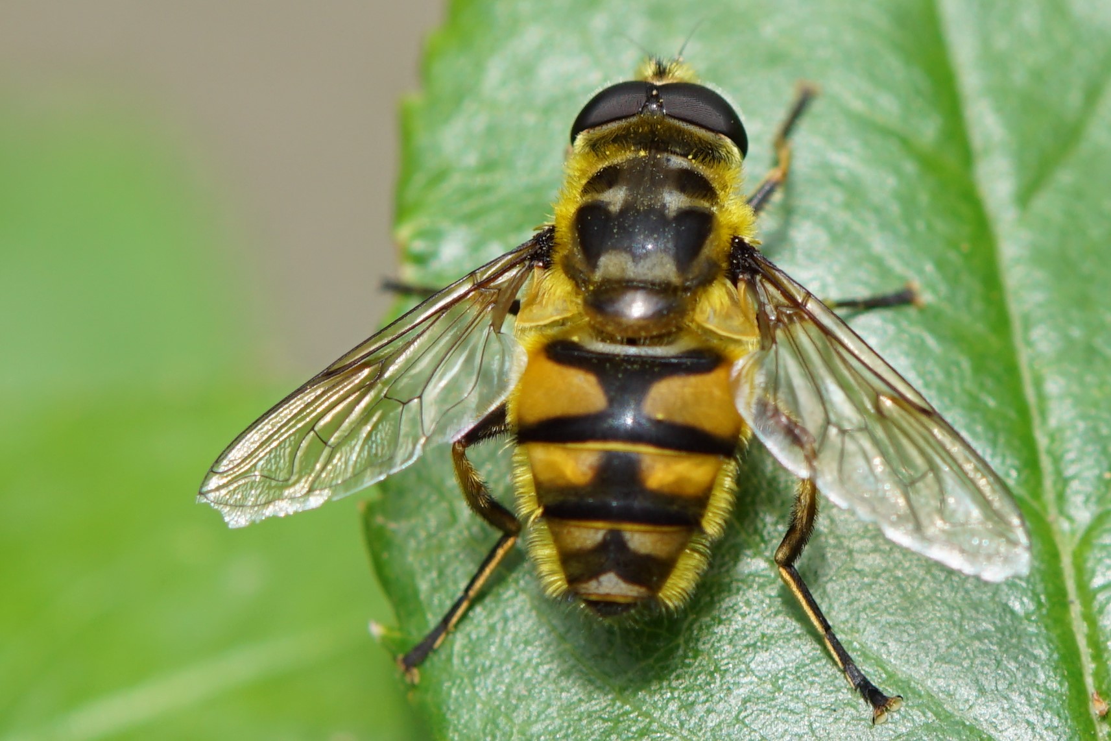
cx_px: 556
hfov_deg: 22.6
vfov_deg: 15.2
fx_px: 2777
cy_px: 370
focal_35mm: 90
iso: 100
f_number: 4.5
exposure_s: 1/200
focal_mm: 60
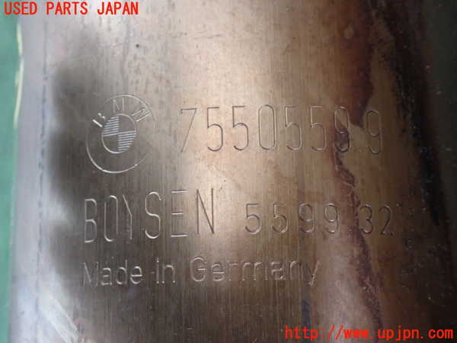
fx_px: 713
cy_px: 172
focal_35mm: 54
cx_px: 228
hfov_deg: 35.5
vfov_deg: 27.0
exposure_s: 1/30
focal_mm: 9.65
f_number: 3.3
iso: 800
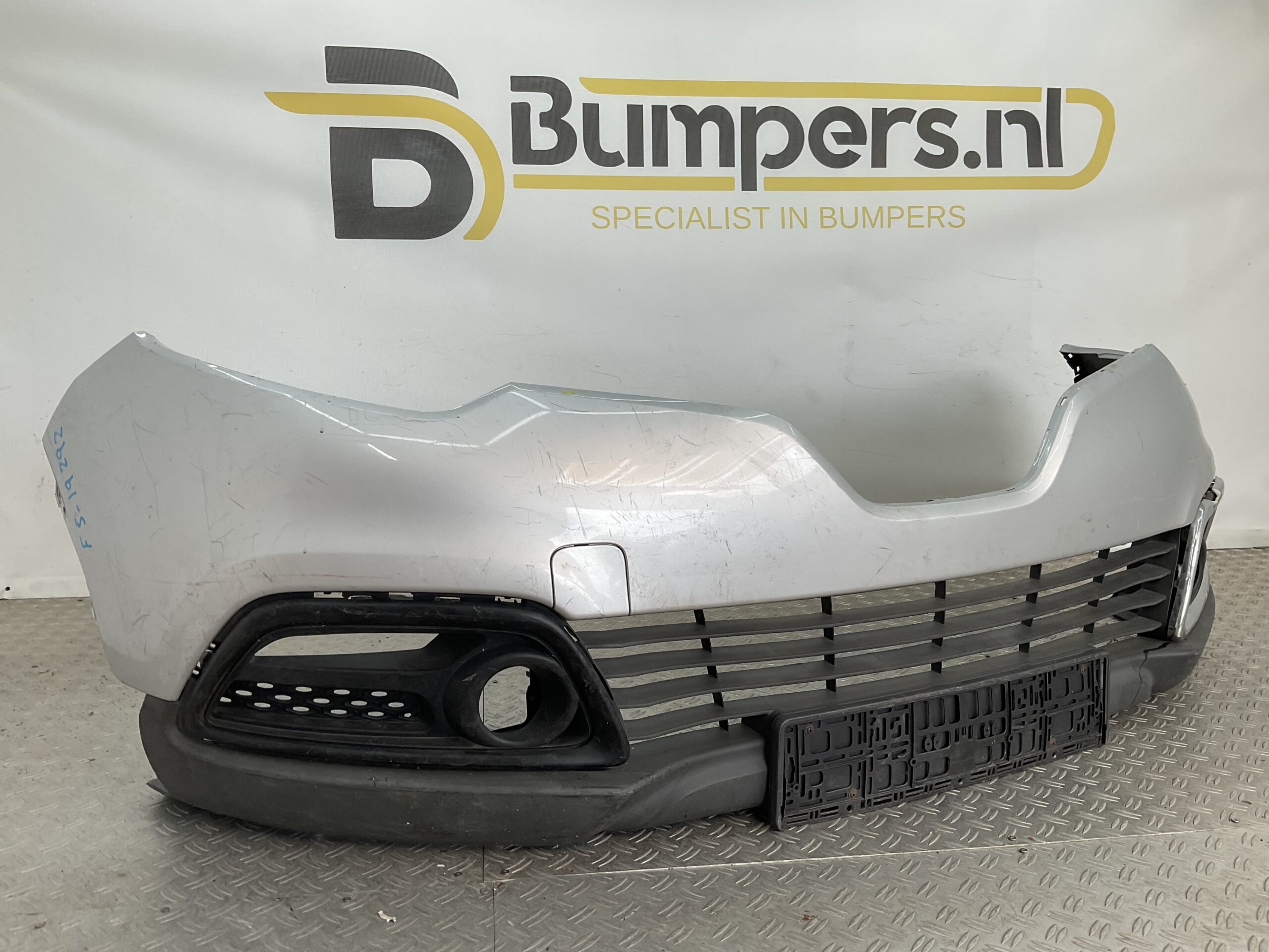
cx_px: 634
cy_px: 476
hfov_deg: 61.7
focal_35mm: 29
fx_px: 1063
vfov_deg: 48.2
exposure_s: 1/248
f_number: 1.8
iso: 16
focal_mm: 3
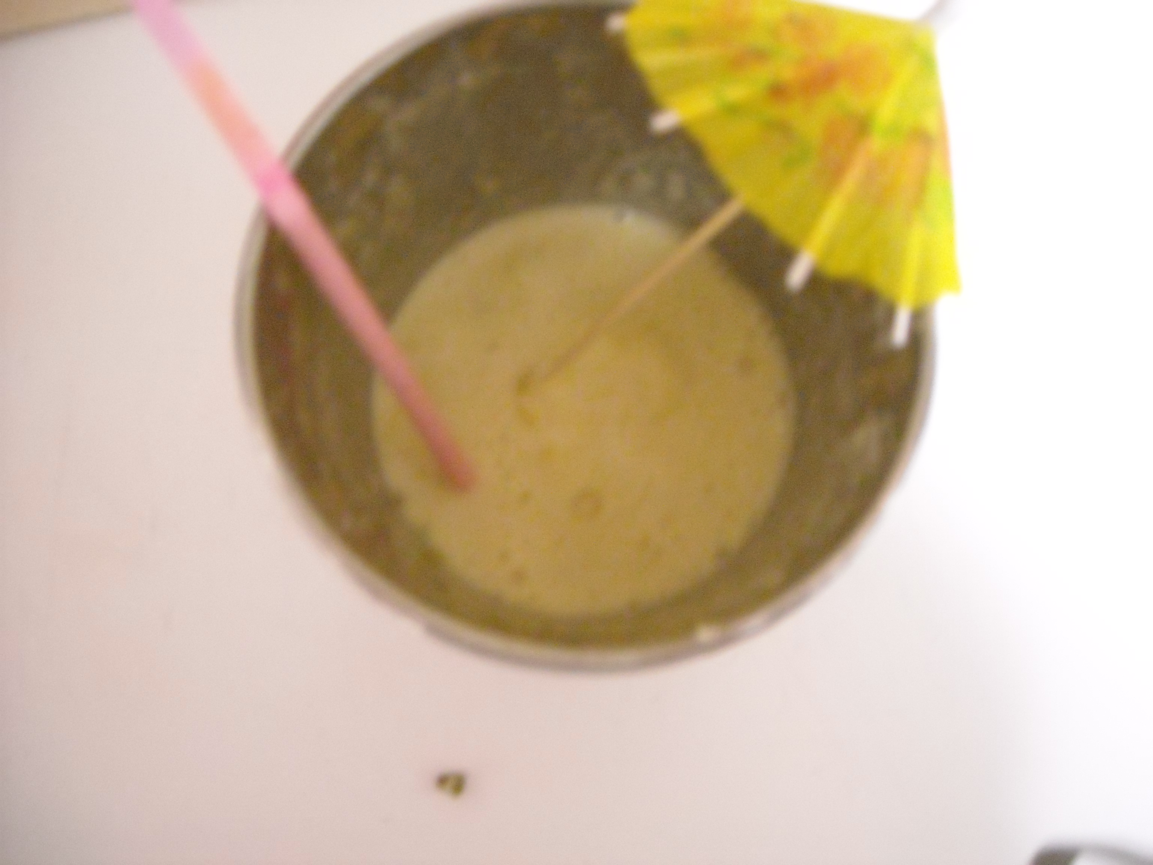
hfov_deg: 52.6
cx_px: 576
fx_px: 1166
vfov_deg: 40.7
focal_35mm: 35
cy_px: 432
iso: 800
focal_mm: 5.7
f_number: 2.8
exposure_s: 1/8
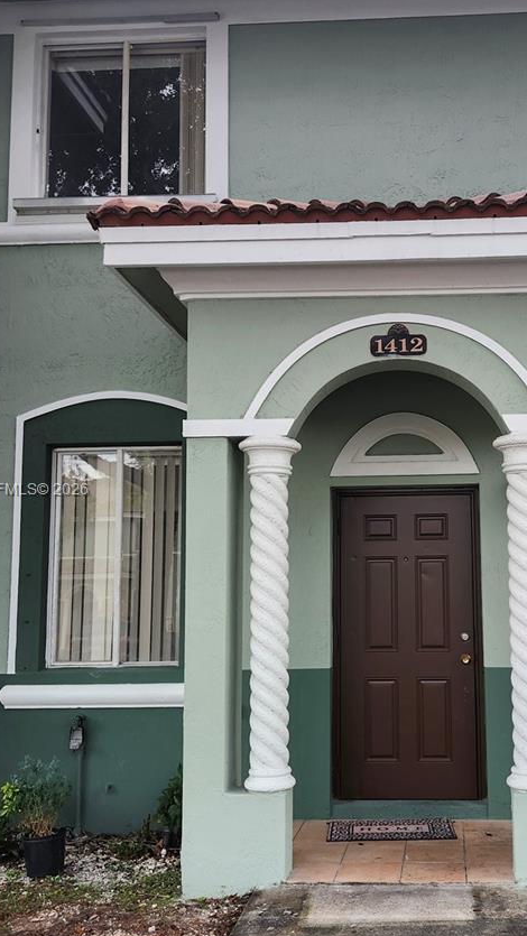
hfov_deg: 32.3
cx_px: 386
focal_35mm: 36
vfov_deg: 55.3
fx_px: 894
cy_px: 491
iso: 160
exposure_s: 1/180
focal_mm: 5.54
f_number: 1.8
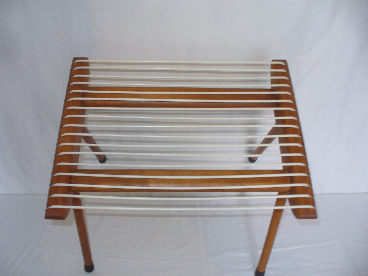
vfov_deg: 38.7
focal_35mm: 37
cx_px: 184
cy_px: 138
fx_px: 393
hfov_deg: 50.1
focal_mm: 6.1
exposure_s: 1/8
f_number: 2.8
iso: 100
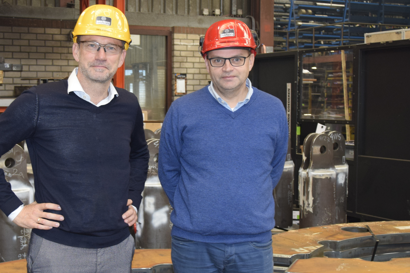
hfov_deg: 33.7
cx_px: 144
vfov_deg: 23.0
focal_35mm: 59
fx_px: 672
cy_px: 150
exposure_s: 1/60
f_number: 3.8
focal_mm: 22
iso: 900
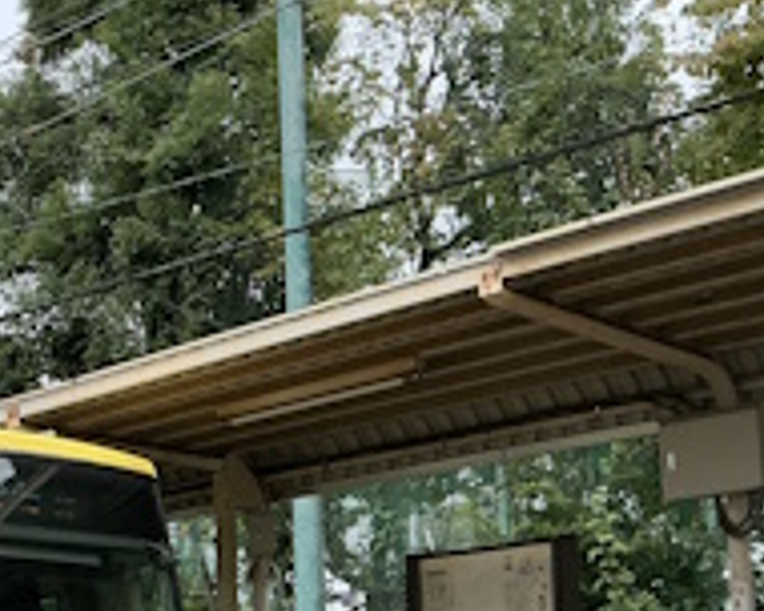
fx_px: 1628
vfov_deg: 20.2
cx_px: -237
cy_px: 689
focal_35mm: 72
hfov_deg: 23.3
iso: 25
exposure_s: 1/586
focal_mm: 3
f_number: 1.8
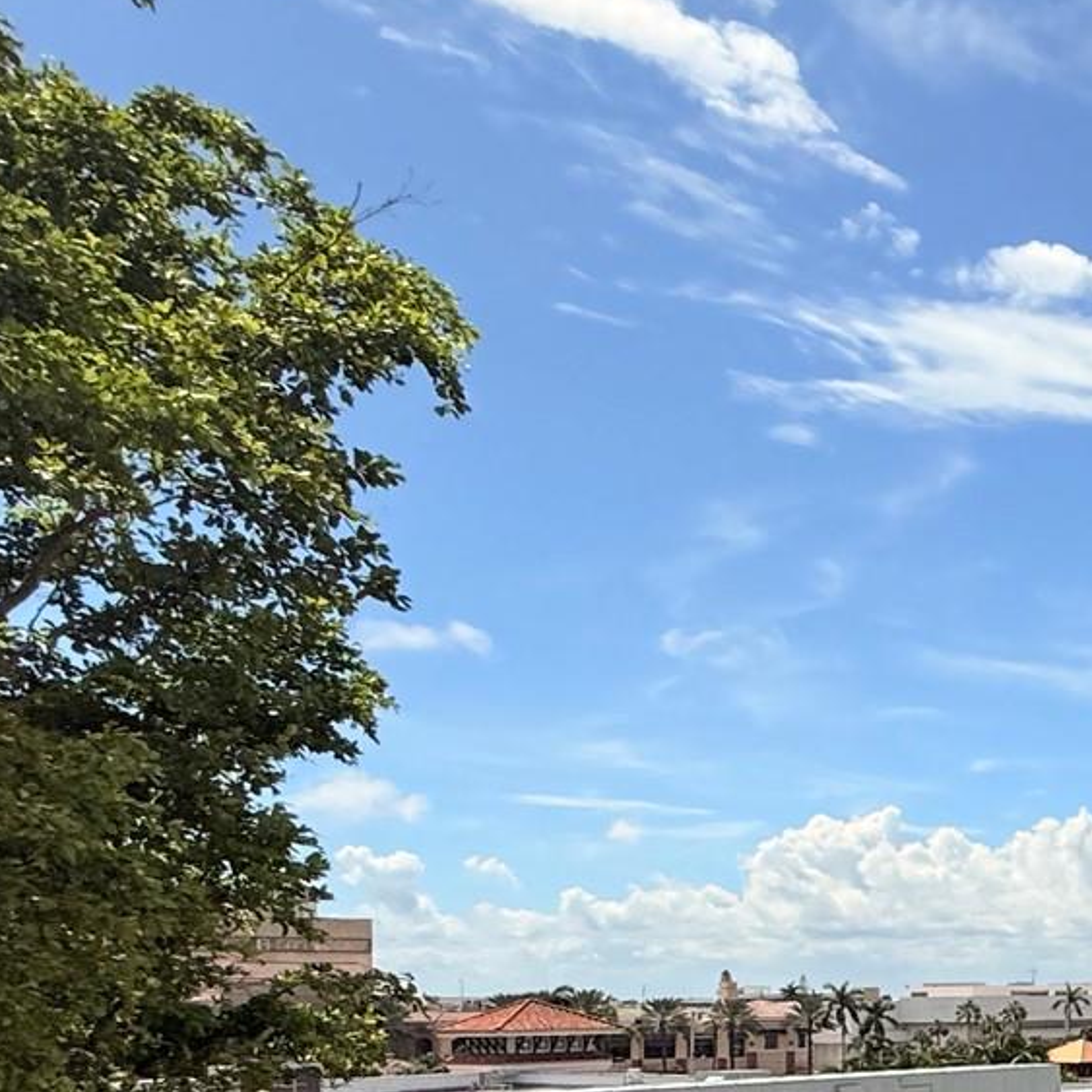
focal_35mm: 45
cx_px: 1637
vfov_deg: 35.5
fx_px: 1606
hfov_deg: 26.8
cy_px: 970
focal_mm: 2.22
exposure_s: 1/3891
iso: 50
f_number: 2.2
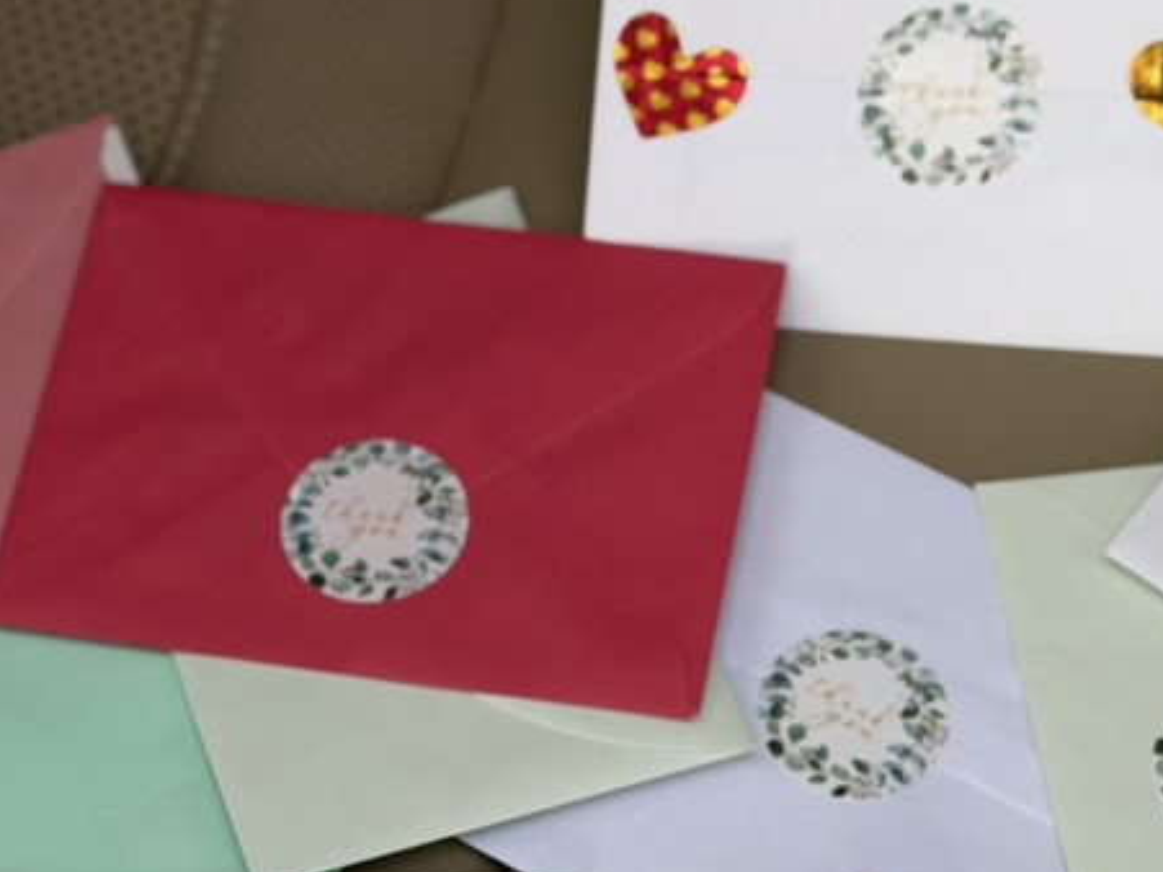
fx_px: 3661
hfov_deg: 18.0
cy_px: 805
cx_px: 366
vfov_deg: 13.4
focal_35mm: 109
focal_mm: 6.76
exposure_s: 1/96
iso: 100
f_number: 1.78
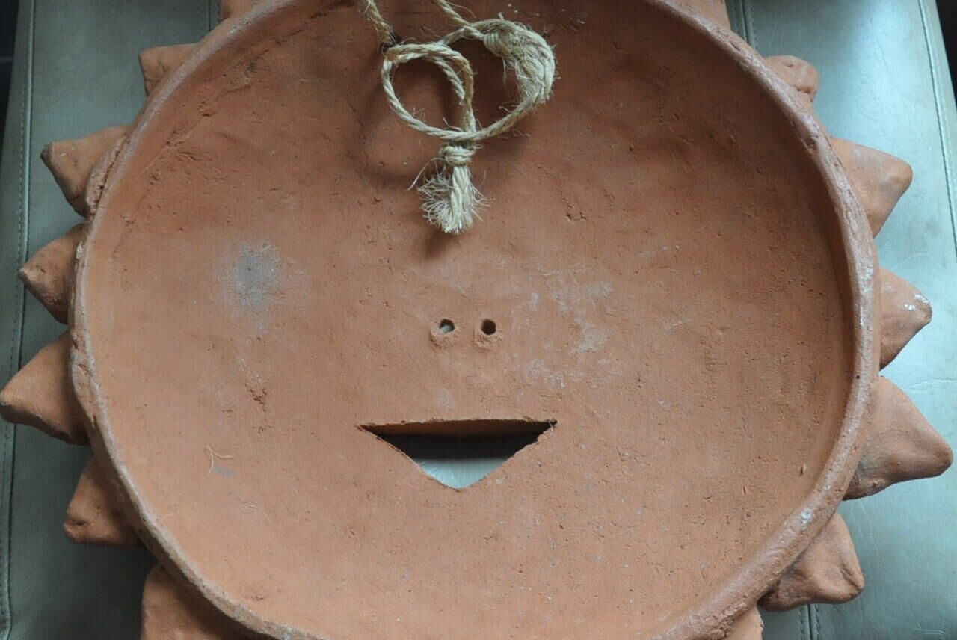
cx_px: 478
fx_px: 878
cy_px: 320
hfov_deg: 57.2
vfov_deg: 40.0
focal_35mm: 33
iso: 1400
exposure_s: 1/30
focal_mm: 22
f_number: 3.8
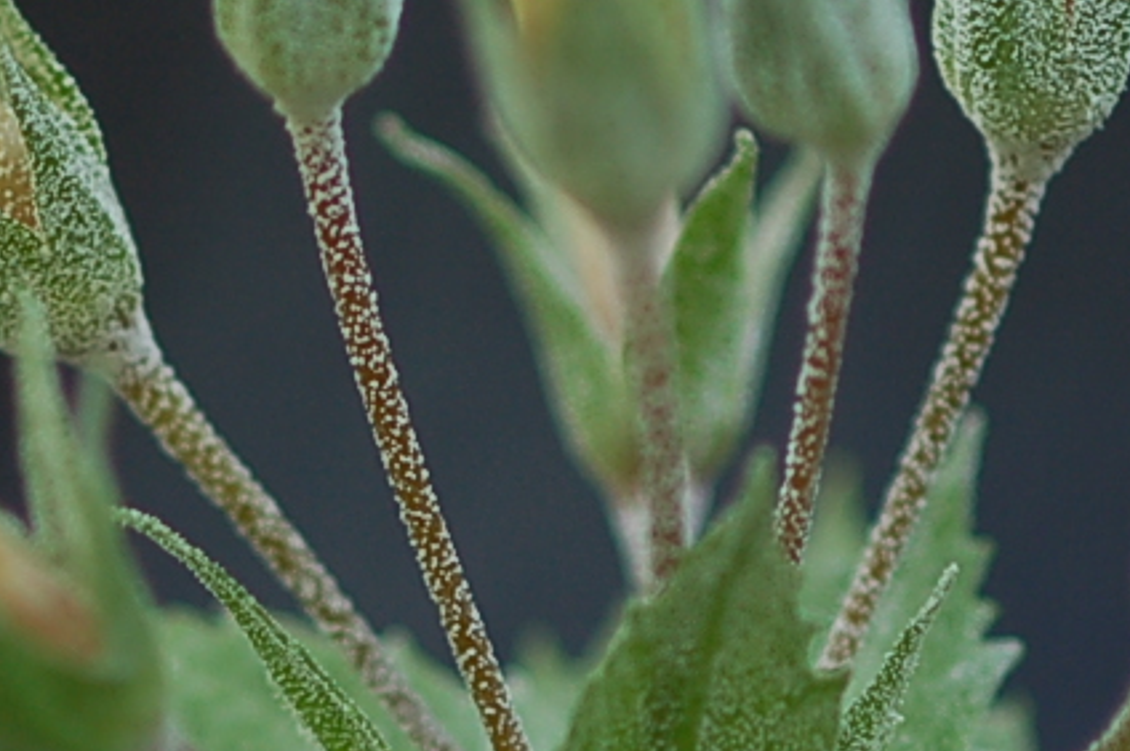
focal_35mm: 559
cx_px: 488
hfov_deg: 3.7
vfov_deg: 2.5
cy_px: 439
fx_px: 17525
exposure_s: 1/500
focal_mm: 105
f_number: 3.3
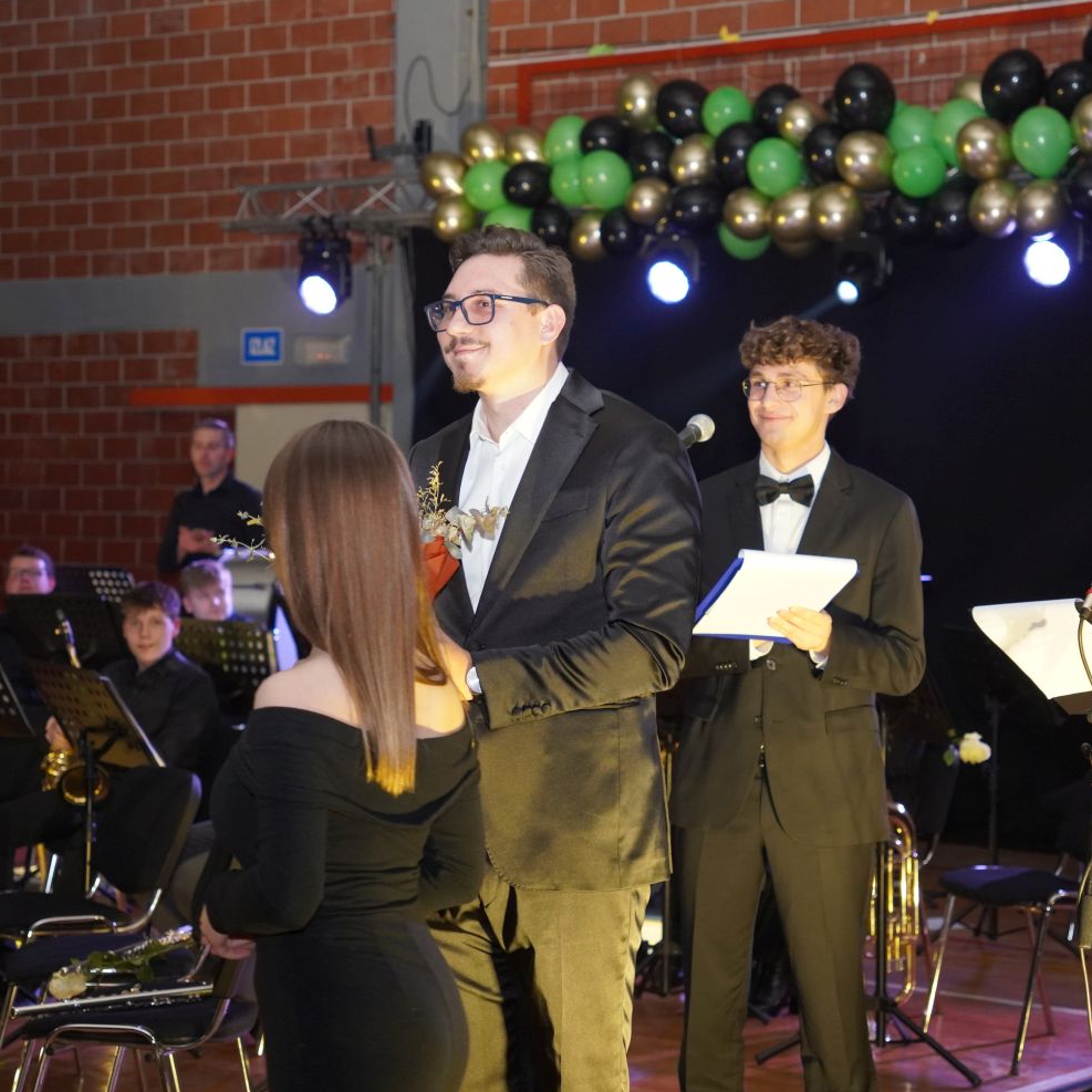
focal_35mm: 78
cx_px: 548
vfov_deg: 22.1
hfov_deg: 22.1
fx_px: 2800
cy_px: 545
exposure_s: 1/200
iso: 1600
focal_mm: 40.9
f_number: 3.2
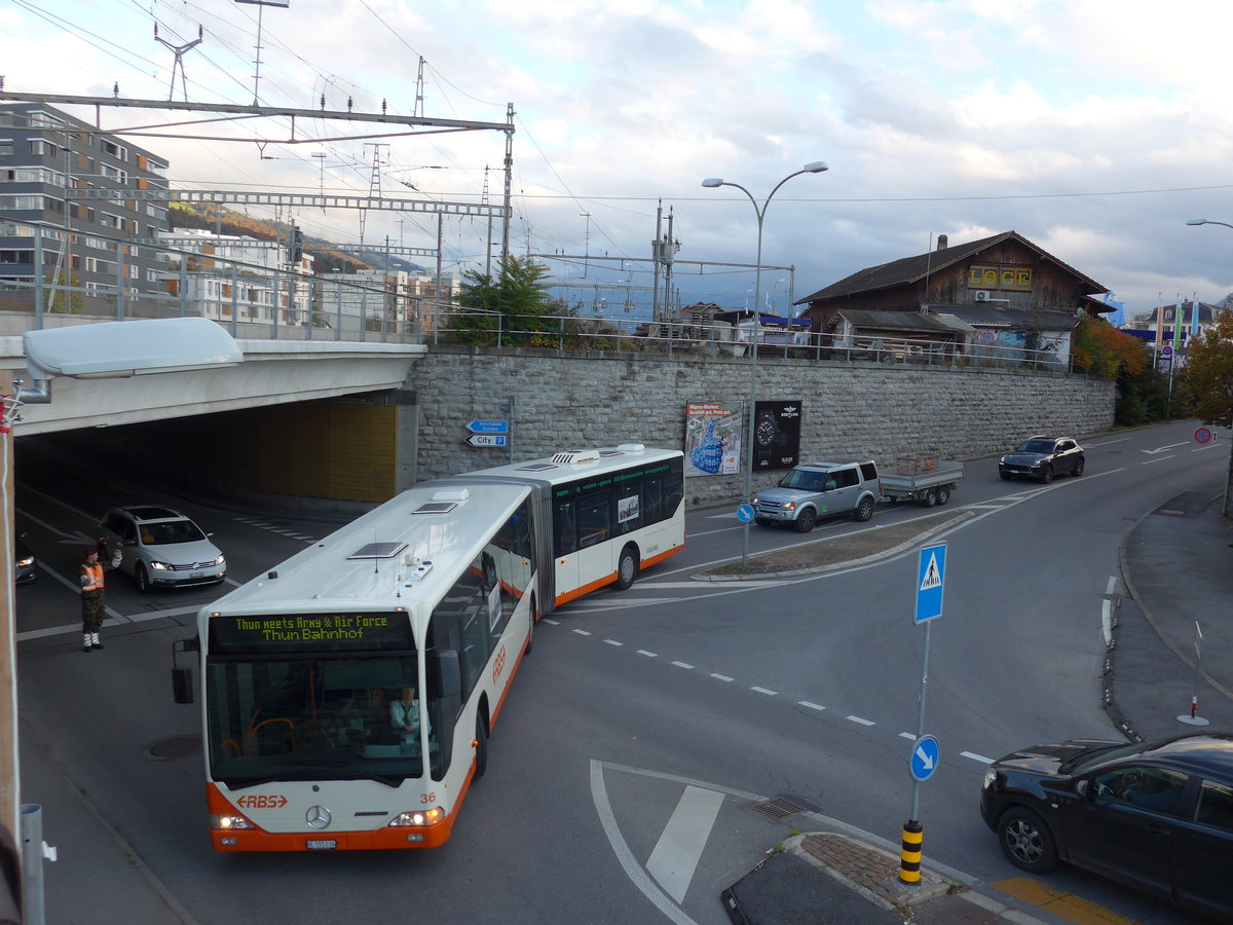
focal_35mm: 29
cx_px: 616
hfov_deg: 61.7
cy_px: 462
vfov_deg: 48.2
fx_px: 1033
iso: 80
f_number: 2.8
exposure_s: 1/200
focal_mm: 6
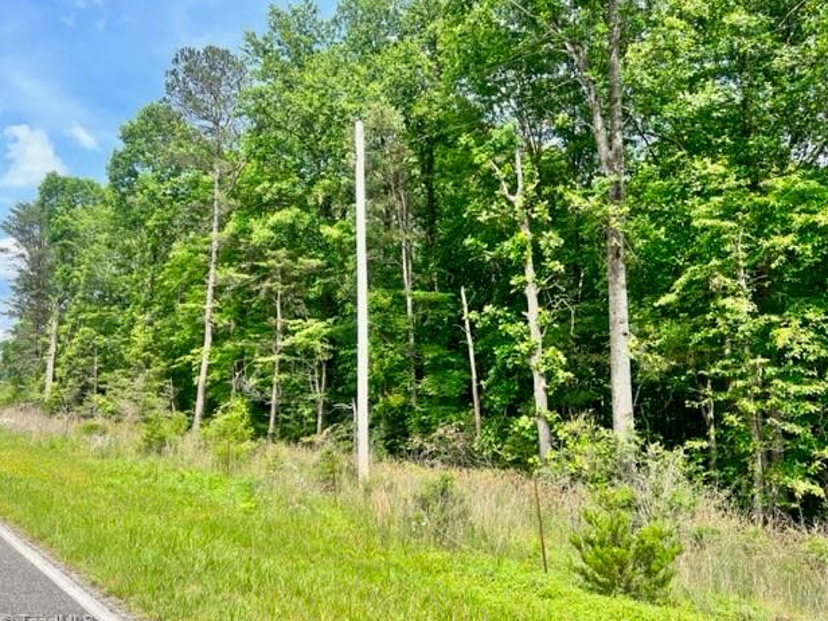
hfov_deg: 65.3
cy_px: 312
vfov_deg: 51.4
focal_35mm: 27
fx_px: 646
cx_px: 427
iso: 50
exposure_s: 1/1488
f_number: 1.5
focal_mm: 5.7
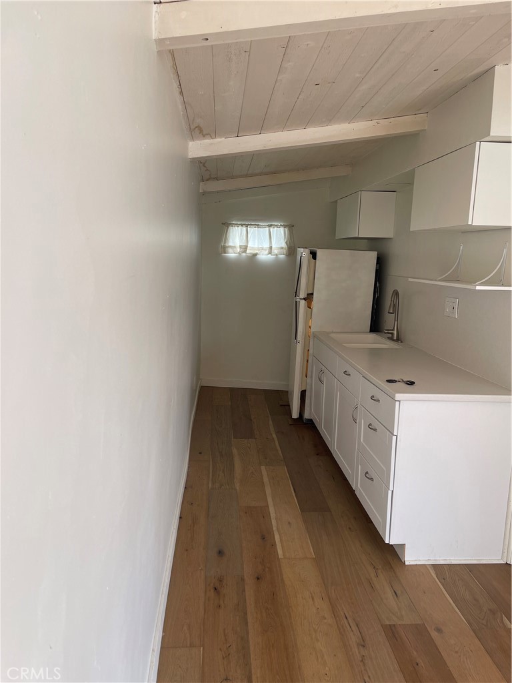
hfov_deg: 54.9
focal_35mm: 25
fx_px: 493
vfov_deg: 69.4
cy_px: 342
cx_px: 256
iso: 40
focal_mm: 5.1
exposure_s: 1/121
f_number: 1.6
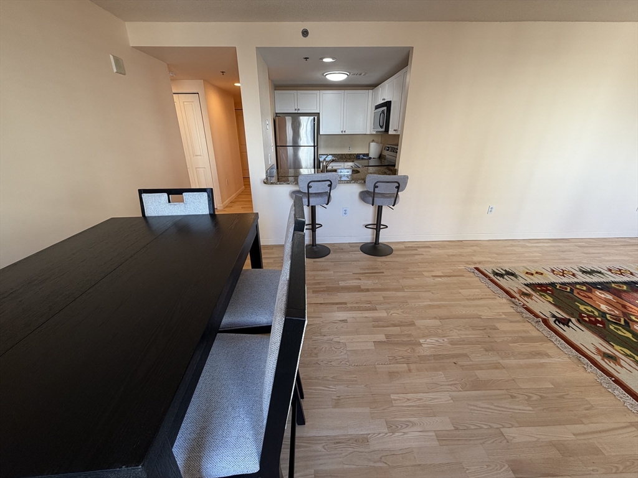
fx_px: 258
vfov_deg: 85.7
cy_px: 239
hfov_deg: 102.1
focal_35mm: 14
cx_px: 319
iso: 160
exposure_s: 1/121
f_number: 2.2
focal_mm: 2.22
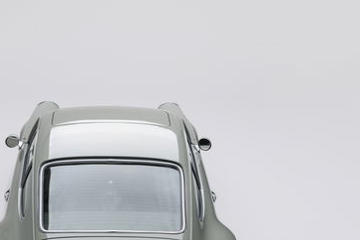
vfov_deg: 17.9
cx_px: 113
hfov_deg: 27.1
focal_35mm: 74
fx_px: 740
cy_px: 252
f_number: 4
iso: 400
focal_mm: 35
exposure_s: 1/15
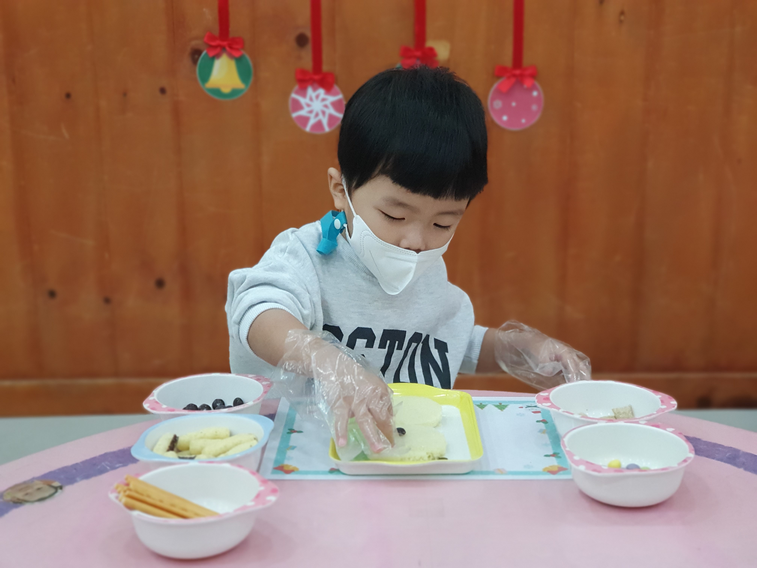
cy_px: 284
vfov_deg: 28.0
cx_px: 378
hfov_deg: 36.8
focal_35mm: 52
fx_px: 1137
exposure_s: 1/60
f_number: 2.4
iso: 320
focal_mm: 6
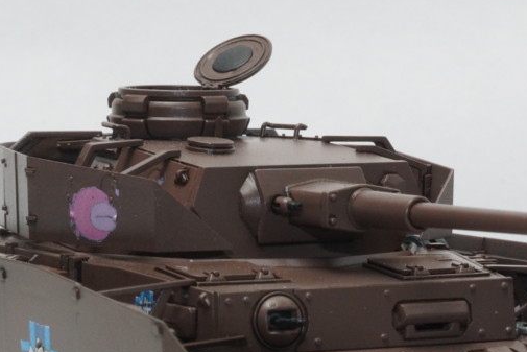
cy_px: 337
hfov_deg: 9.2
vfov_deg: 6.2
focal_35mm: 223
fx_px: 3265
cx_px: 253
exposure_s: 1/80
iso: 800
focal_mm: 75
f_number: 25
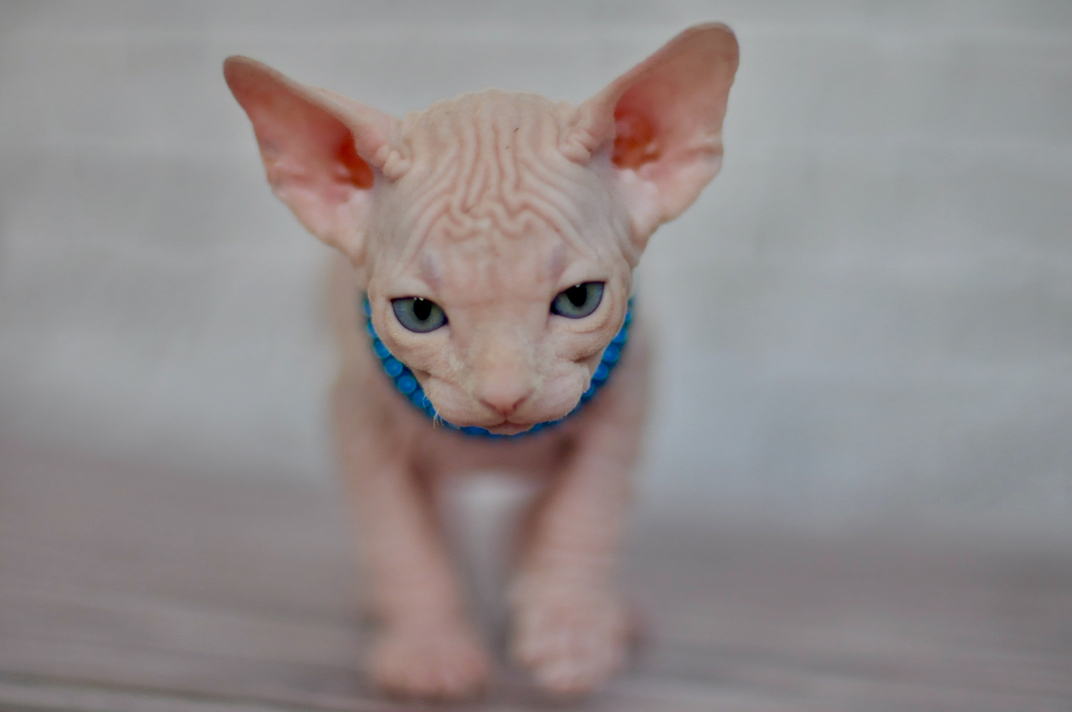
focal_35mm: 75
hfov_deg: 27.0
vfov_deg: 18.1
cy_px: 356
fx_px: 2231
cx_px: 536
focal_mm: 50
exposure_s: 1/2500
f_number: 1.4
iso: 800
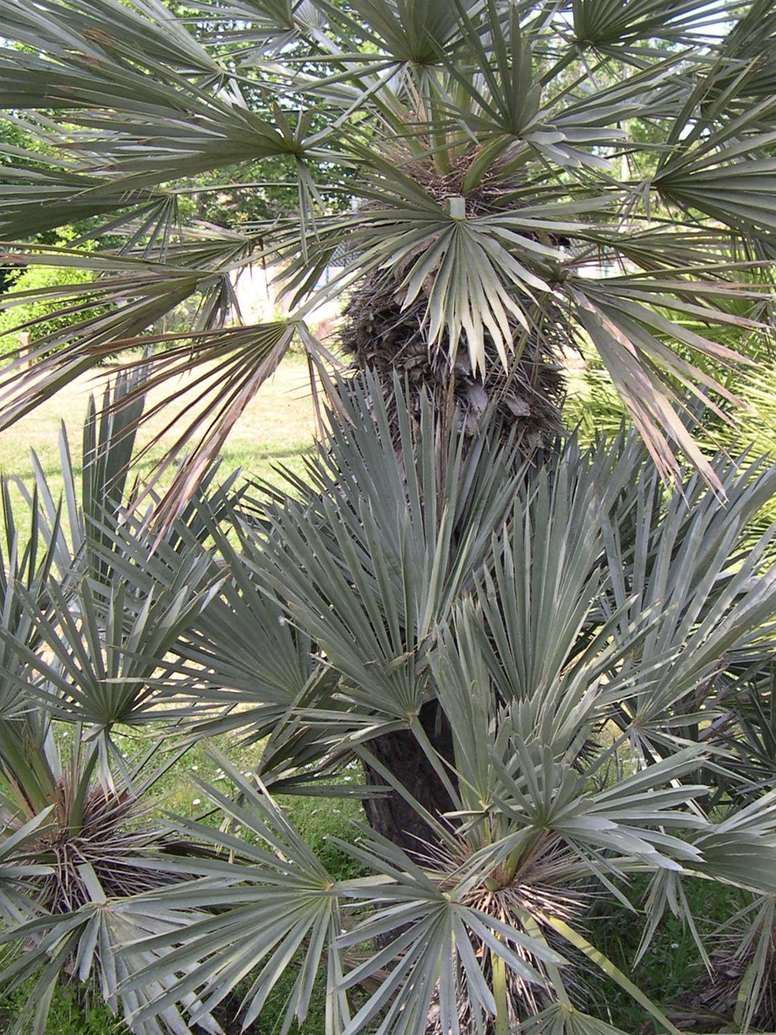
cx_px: 471
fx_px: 1704
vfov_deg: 33.8
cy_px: 493
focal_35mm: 57
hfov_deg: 25.6
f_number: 2.8
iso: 100
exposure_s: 1/314
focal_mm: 8
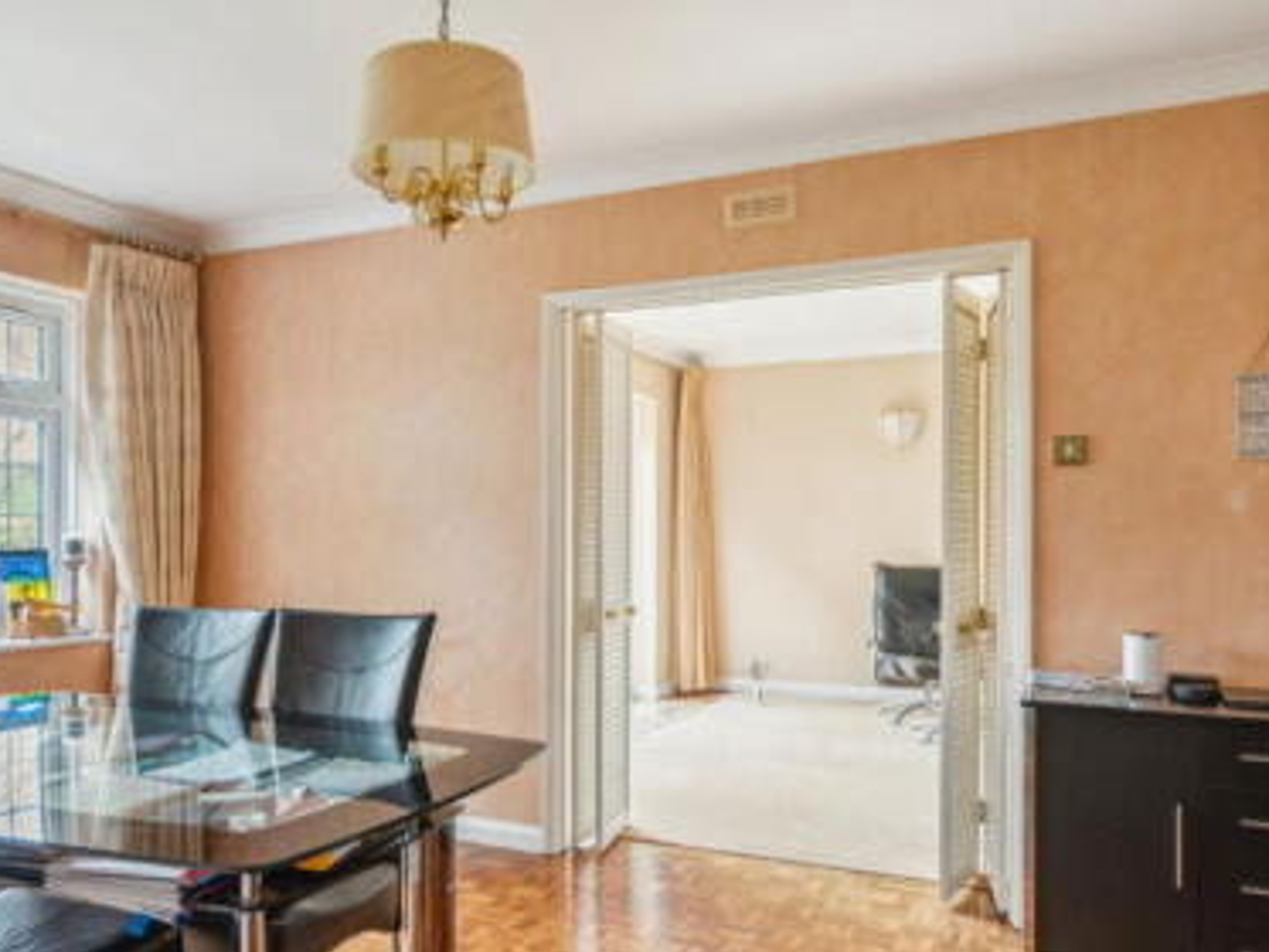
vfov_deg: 51.3
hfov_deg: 65.0
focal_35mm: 27
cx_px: 549
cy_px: 525
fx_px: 990
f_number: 4
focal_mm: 16
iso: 640
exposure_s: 1/30
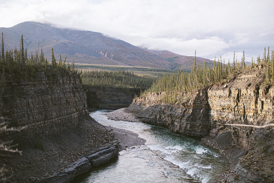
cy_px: 92
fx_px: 266
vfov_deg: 37.9
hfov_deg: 54.4
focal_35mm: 35
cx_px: 137
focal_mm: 35
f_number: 2.5
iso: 200
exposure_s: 1/2000
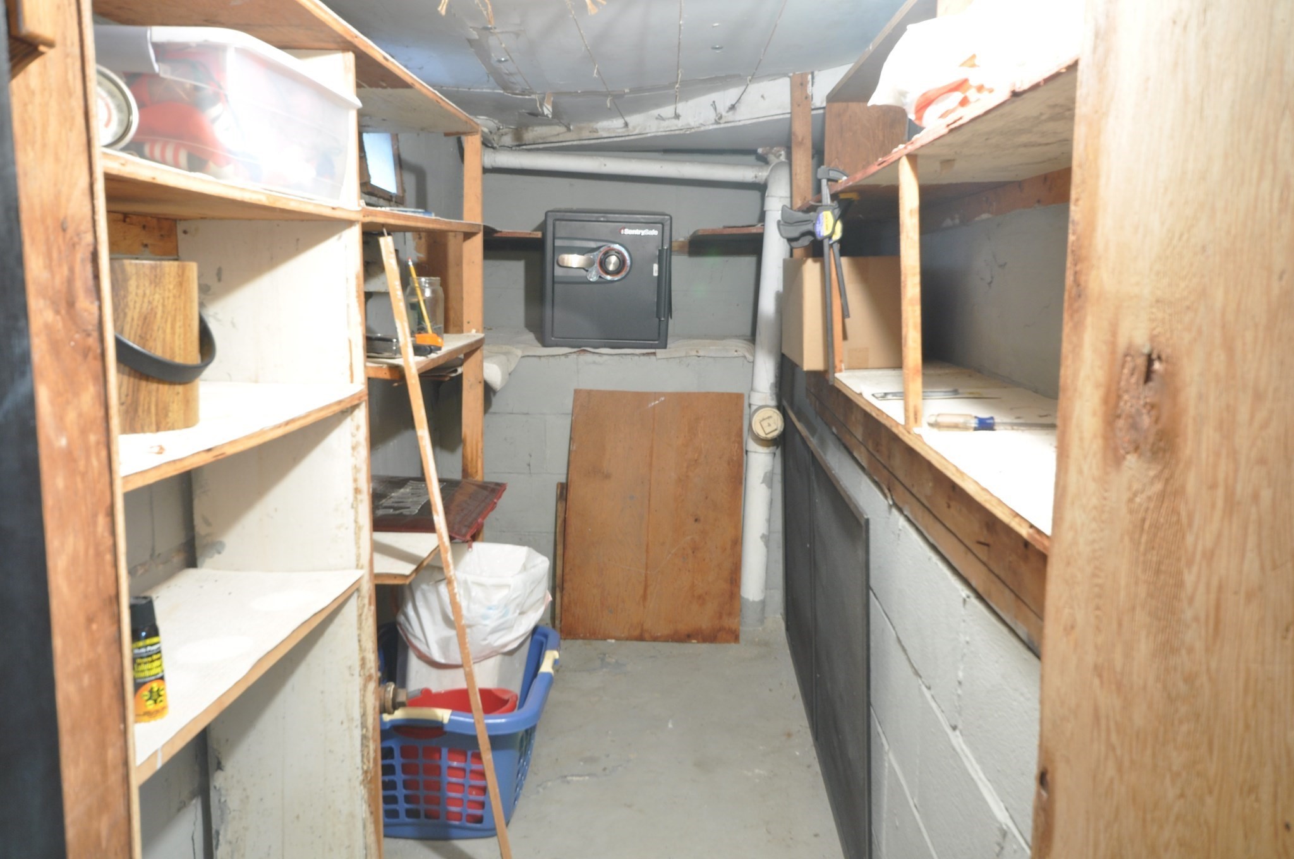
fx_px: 1077
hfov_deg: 62.0
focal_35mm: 30
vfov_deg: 43.5
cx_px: 647
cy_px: 430
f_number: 11
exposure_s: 2.5
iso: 400
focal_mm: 20
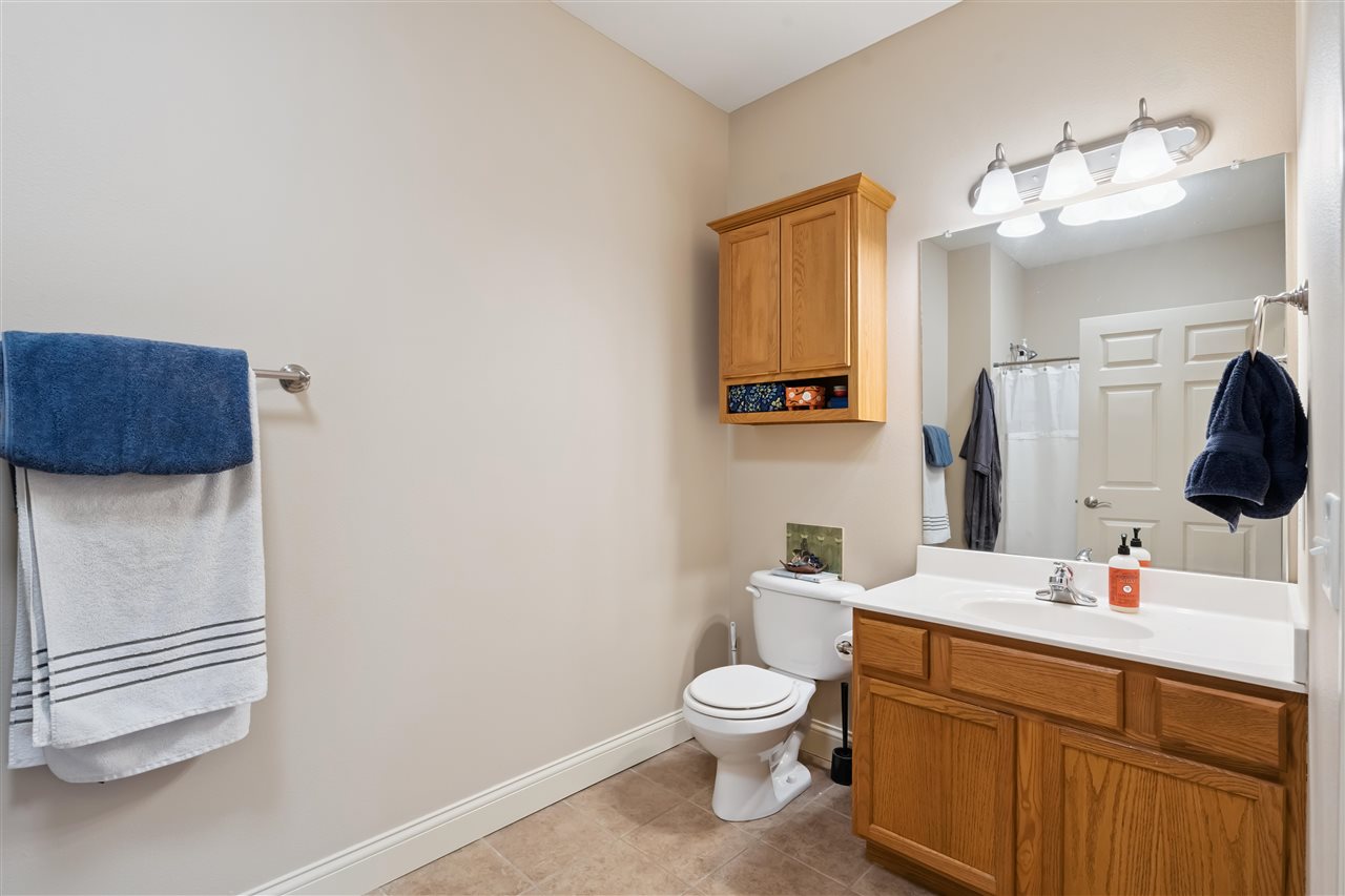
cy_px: 448
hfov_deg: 93.3
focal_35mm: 17
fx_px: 635
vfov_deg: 70.4
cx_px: 672
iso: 400
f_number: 9
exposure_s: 1/8
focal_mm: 17
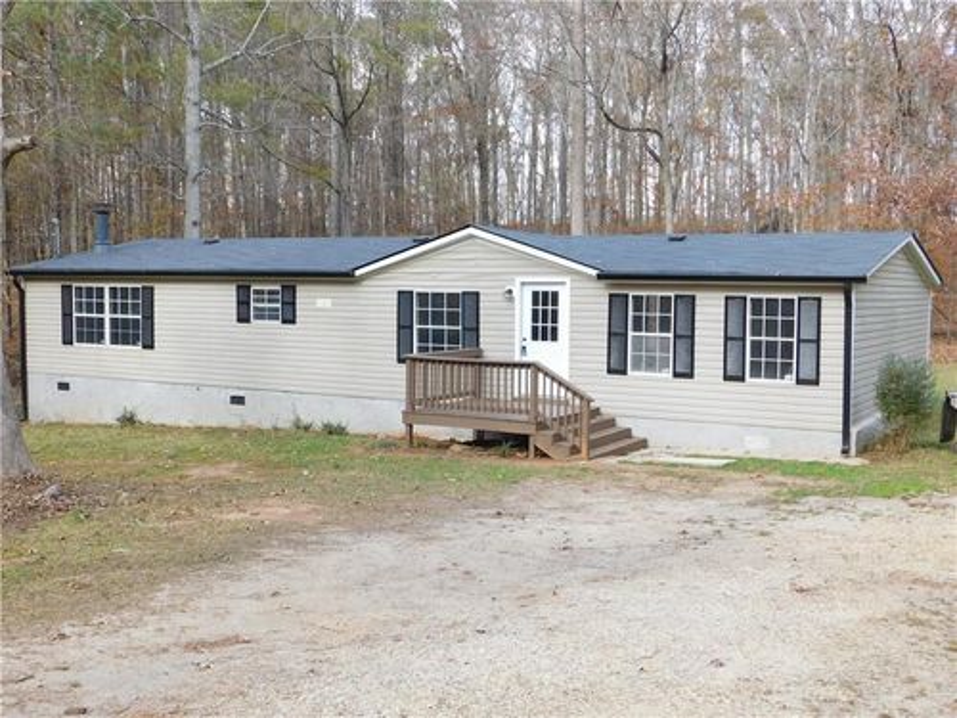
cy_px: 359
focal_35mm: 40
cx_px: 478
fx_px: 1106
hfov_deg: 46.8
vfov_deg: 36.0
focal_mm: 7.1
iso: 125
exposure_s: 1/200
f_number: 3.6
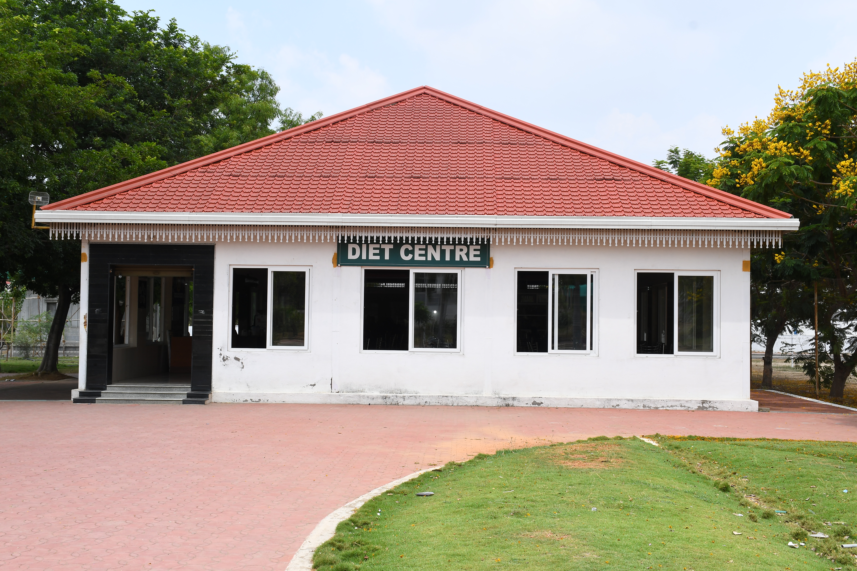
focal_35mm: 45
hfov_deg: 43.6
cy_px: 286
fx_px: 1071
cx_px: 428
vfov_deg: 29.9
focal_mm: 30
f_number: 11
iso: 200
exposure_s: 1/200
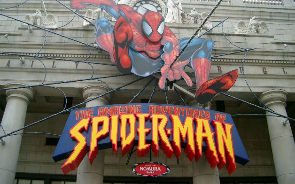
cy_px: 75
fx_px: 321
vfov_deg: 31.9
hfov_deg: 49.3
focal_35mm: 40
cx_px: 148
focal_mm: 7.6
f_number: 2.6
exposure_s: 1/500
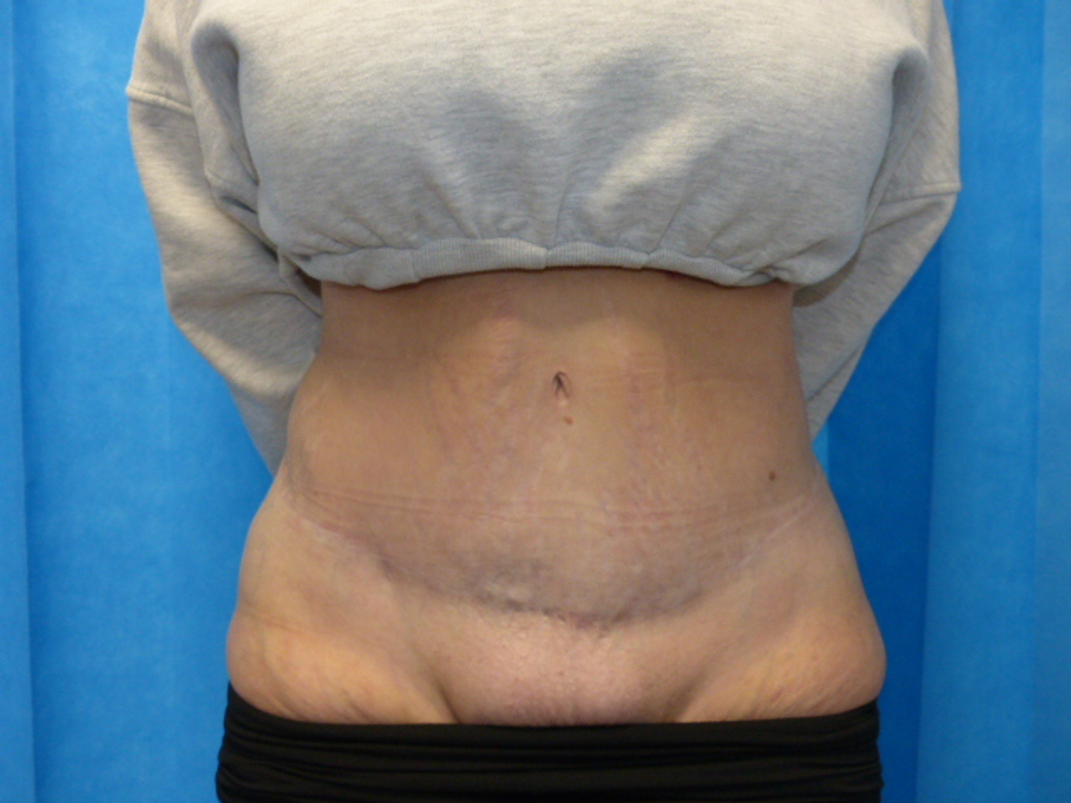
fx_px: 1114
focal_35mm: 36
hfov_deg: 51.4
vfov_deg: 39.7
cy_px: 402
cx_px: 536
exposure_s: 1/100
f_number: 2.8
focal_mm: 6.4
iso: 400
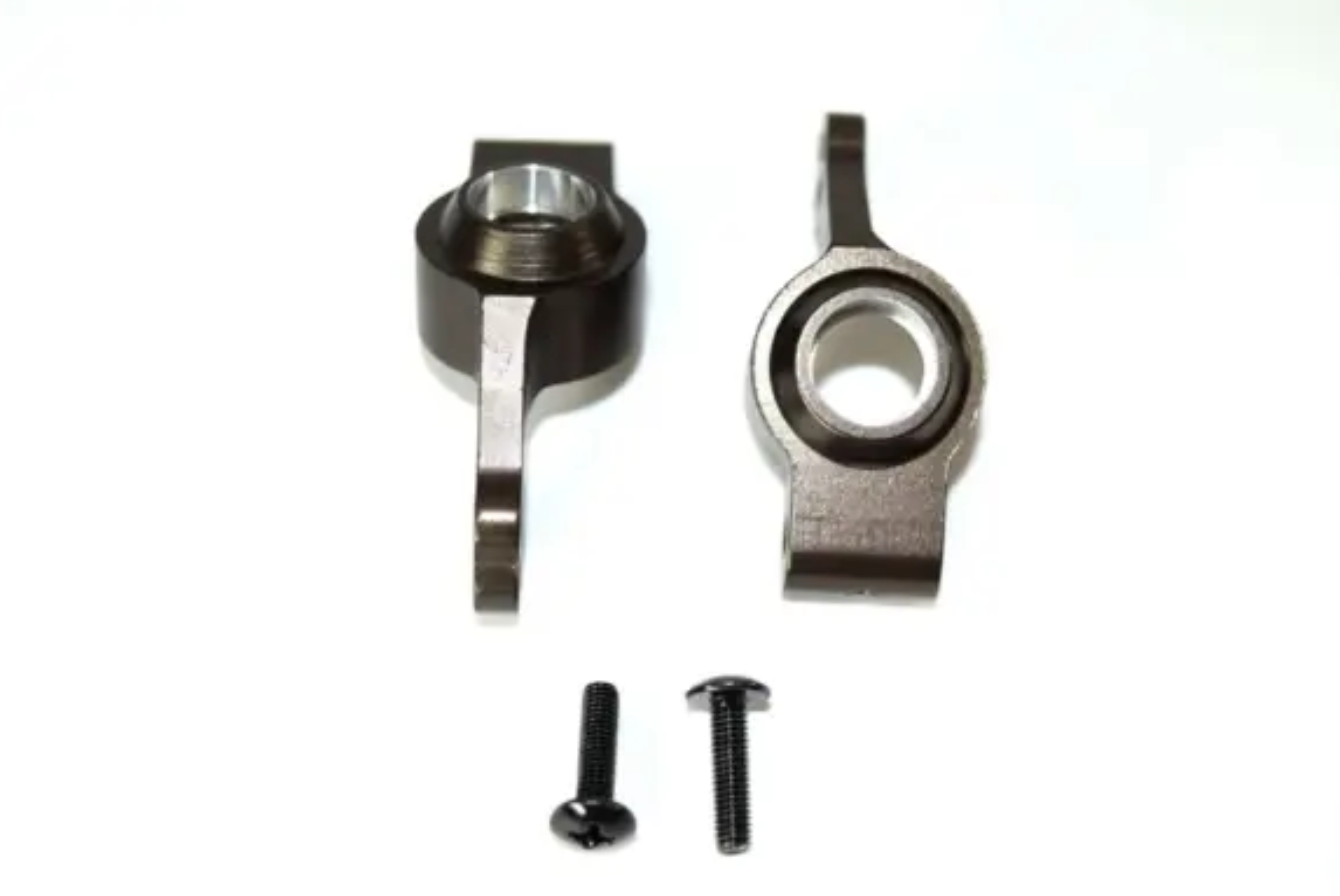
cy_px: 448
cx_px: 690
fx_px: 2458
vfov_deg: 20.6
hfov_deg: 30.5
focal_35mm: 66
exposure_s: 1/80
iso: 100
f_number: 6.3
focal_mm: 42
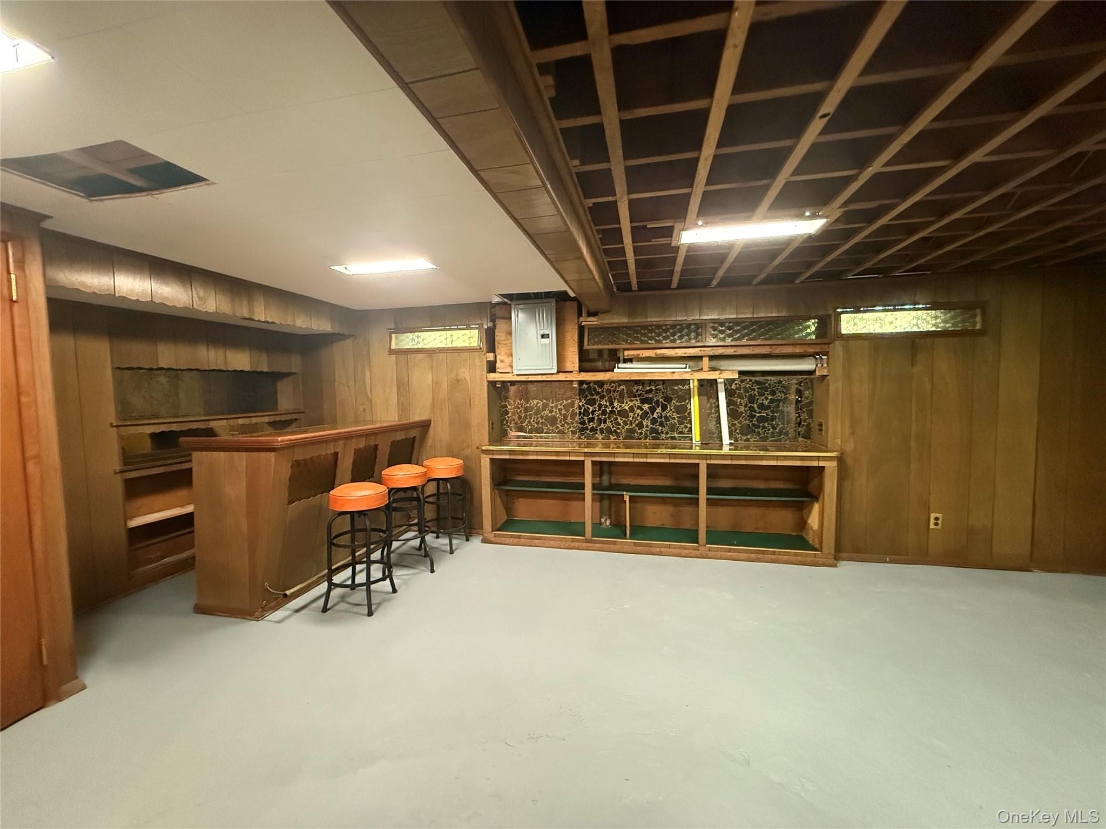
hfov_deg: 102.1
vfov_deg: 85.7
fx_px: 447
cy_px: 414
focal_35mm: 14
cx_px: 553
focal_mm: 2.22
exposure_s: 1/60
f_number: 2.2
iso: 1250
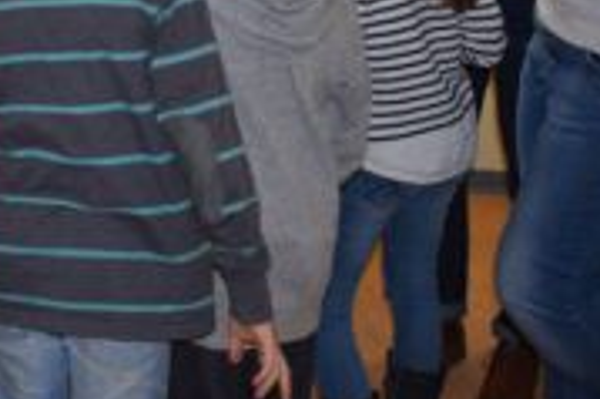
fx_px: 1818
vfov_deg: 12.4
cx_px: -23
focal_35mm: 109
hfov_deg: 18.2
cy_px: -3
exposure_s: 1/80
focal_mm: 31
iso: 800
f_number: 4.5
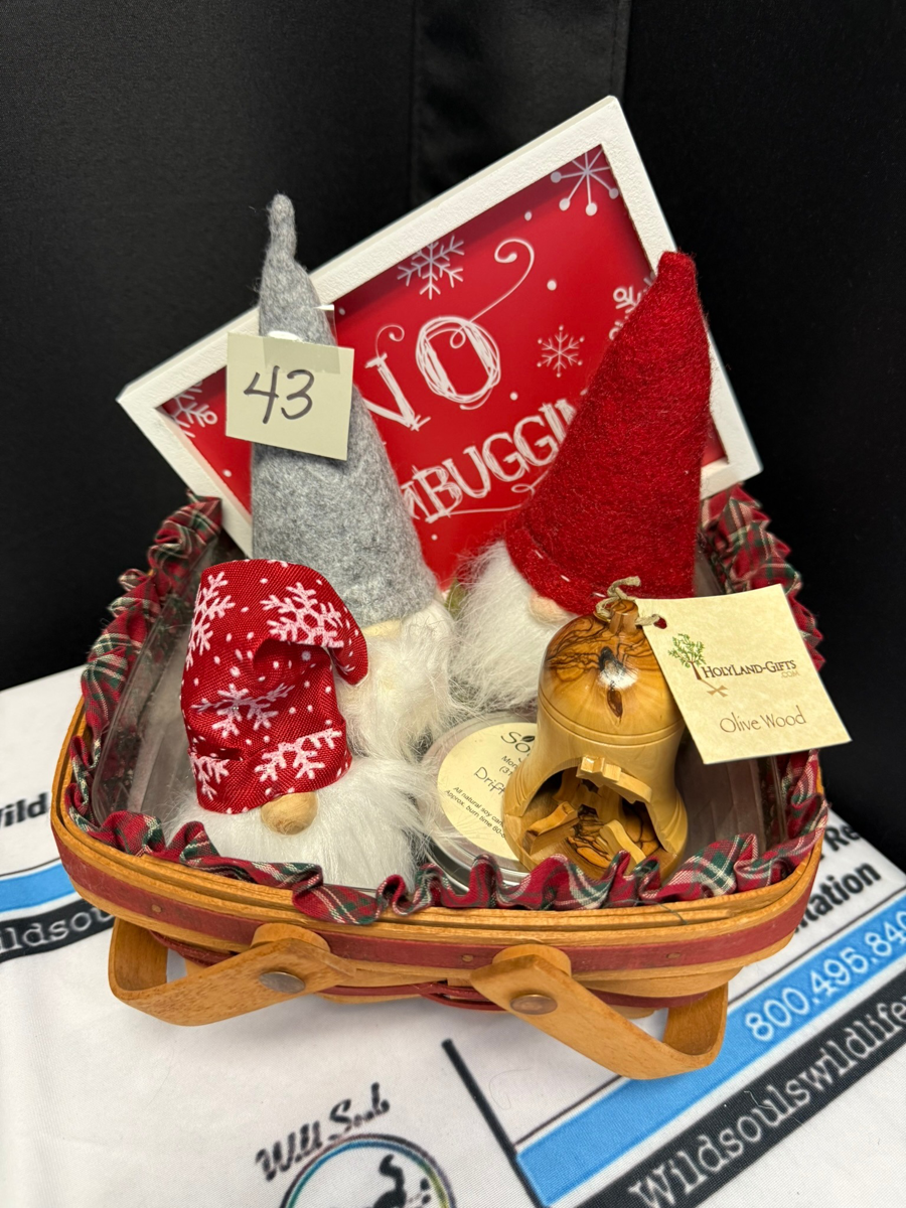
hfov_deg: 56.8
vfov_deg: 71.6
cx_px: 453
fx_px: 838
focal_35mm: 24
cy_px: 604
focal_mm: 6.76
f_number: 1.78
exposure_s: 1/60
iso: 250
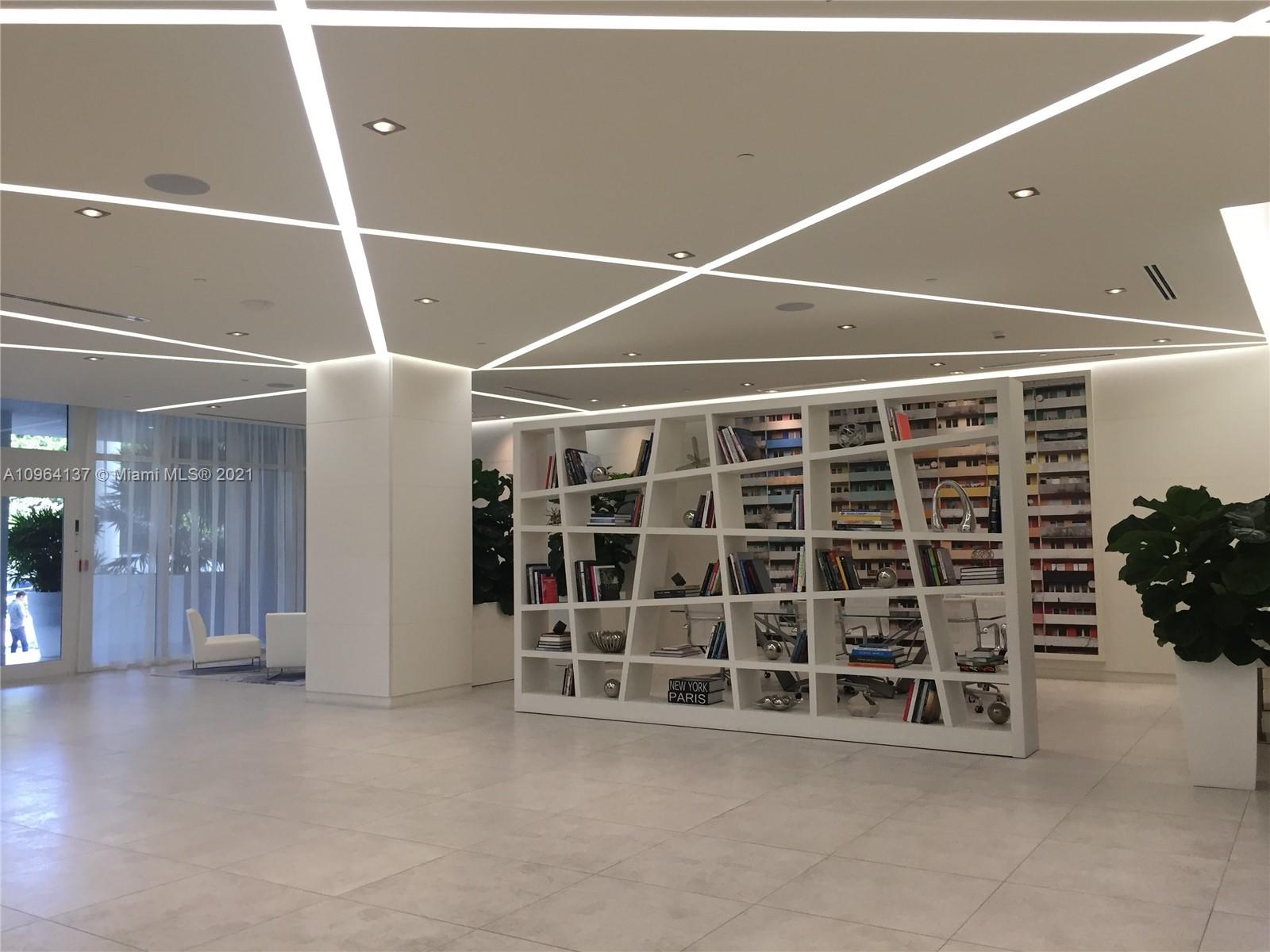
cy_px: 476
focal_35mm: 29
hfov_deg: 61.7
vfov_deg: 48.2
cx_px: 635
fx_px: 1064
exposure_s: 1/30
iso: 40
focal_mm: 4.15
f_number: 2.2
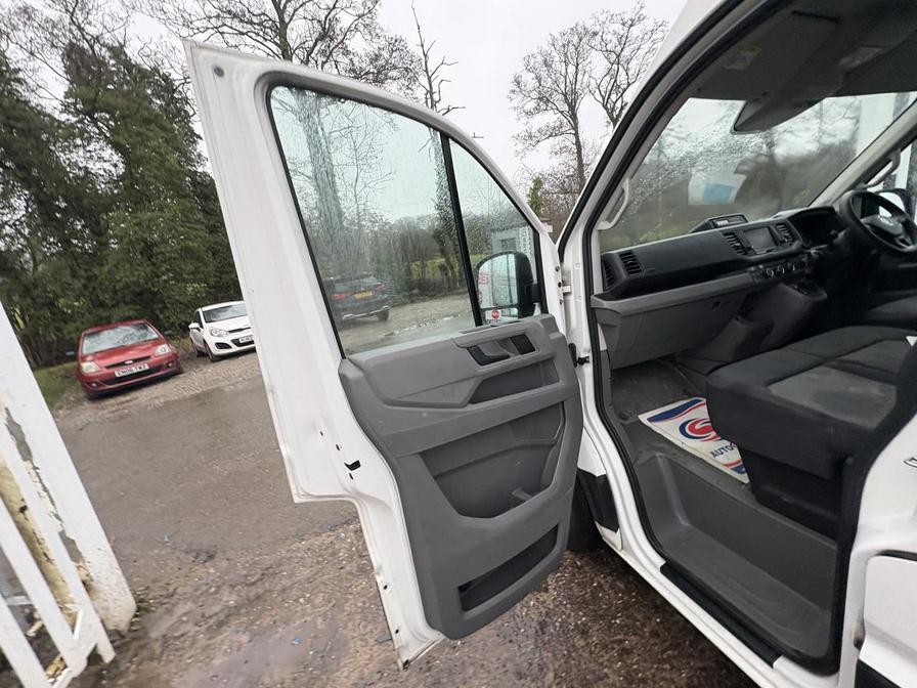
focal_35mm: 14
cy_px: 344
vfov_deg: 85.7
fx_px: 371
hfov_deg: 102.1
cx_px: 458
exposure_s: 1/60
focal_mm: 2.22
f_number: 2.2
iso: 250
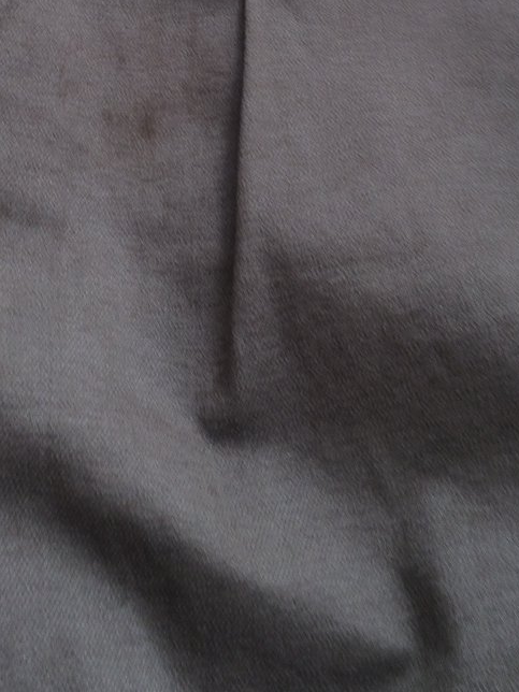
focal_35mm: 60
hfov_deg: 24.4
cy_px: 24
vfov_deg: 30.3
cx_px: 278
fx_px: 1199
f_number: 2.2
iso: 40
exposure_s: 1/60
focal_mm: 4.15
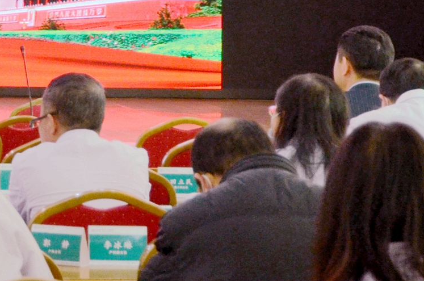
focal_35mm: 229
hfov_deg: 8.9
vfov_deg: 5.9
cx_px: -145
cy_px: -129
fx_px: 2692
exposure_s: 1/30
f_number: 4.8
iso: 800
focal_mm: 38
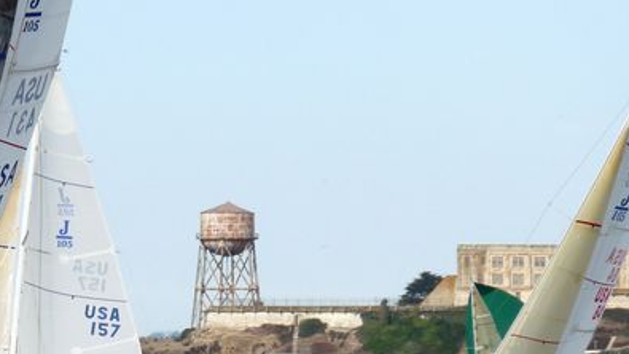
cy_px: 402
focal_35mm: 684
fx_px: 11406
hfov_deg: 3.2
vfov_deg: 1.8
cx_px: 19
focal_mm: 55.1
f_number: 4.5
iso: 100
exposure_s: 1/1000
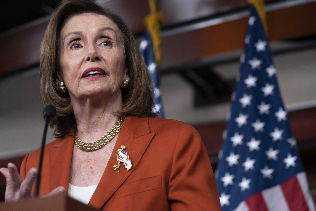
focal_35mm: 135
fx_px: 1185
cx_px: 158
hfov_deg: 15.2
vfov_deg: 10.2
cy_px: 106
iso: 5000
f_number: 5
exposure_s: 1/320
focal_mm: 135
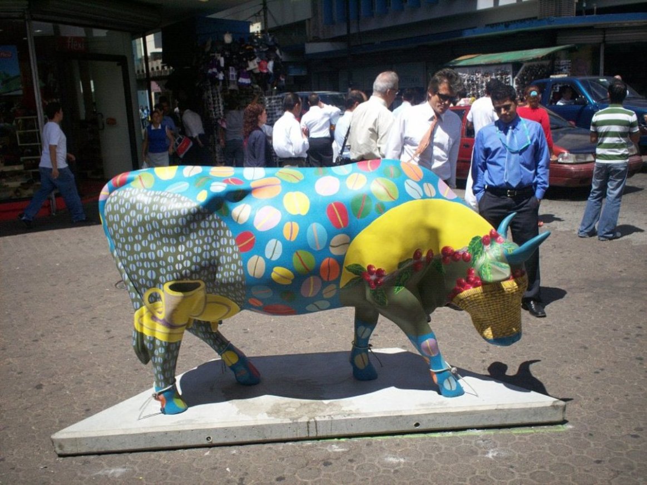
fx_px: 673
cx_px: 324
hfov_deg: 51.4
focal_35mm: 36
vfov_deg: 39.6
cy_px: 242
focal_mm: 6
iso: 100
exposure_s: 1/548
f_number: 4.5
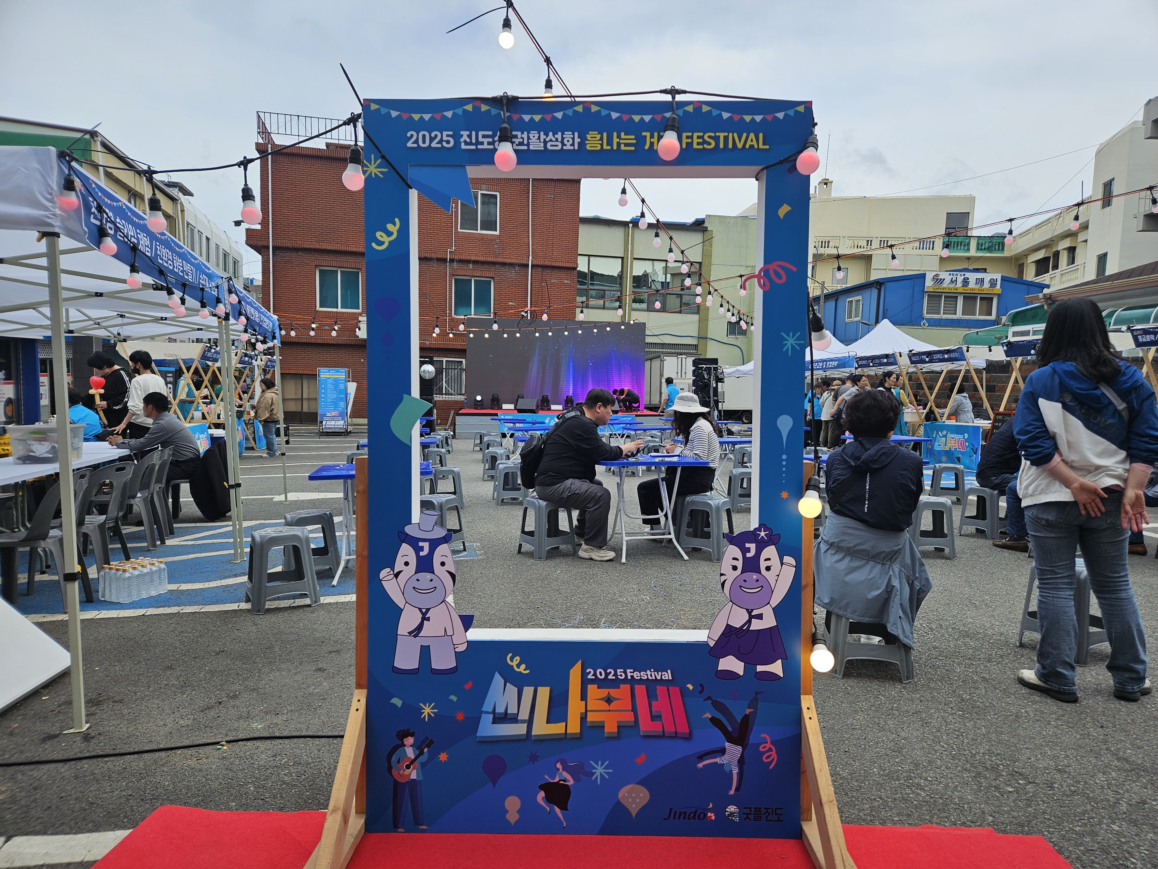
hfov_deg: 73.9
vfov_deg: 58.9
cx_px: 579
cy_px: 434
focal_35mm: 23
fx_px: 769
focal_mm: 5.4
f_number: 1.8
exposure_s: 1/1472
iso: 25
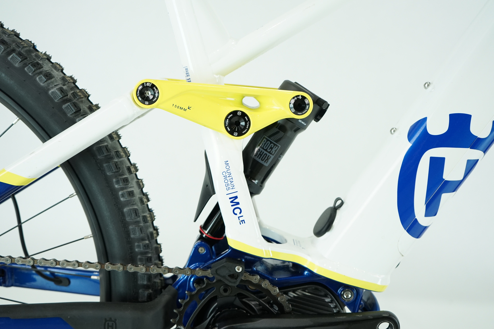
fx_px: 535
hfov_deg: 49.6
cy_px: 164
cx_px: 247
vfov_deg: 34.2
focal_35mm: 39
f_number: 4
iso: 1000
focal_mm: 39
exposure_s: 1/200
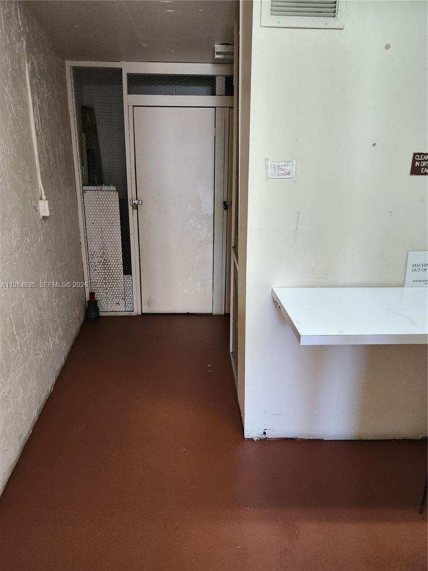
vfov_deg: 73.9
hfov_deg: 58.9
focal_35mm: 23
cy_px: 286
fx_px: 379
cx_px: 214
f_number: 1.8
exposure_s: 1/120
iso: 200
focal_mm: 6.4
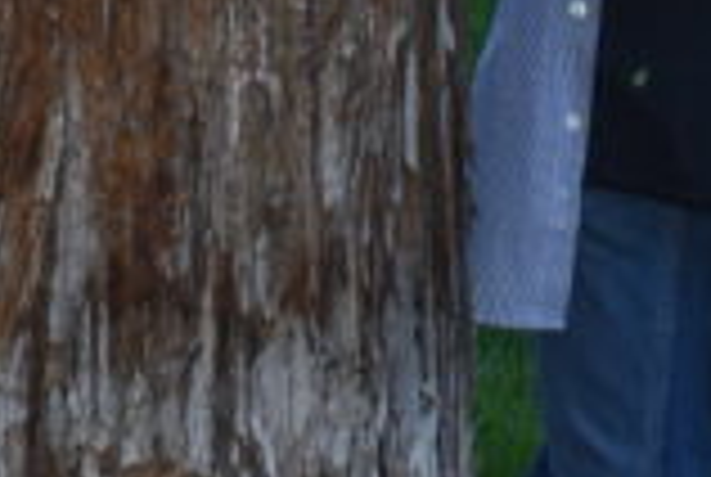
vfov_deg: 5.9
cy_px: -790
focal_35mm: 223
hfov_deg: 9.1
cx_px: 693
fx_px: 4417
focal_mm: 23
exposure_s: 1/200
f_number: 5
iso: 100
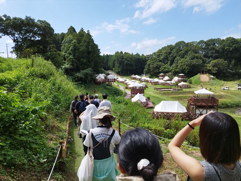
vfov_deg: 56.8
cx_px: 120
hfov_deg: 71.6
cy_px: 90
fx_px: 167
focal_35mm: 24
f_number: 1.89
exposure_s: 1/912
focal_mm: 5.89
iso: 50
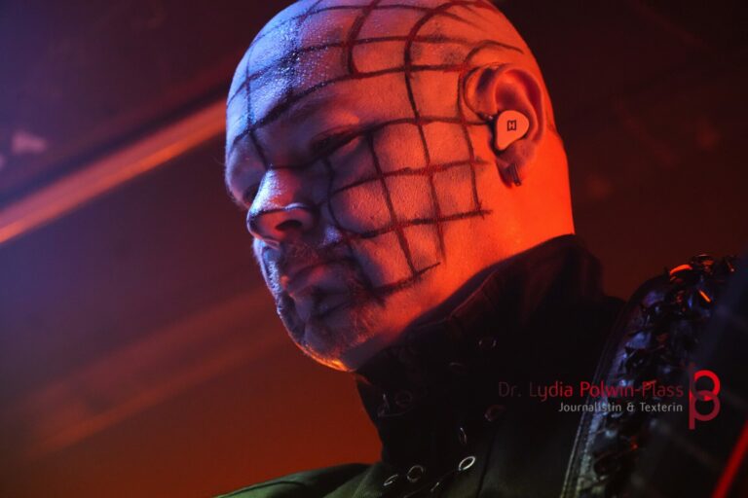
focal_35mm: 129
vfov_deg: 10.6
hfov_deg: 15.9
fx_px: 2680
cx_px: 374
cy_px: 249
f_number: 5
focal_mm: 86
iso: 6400
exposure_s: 1/160
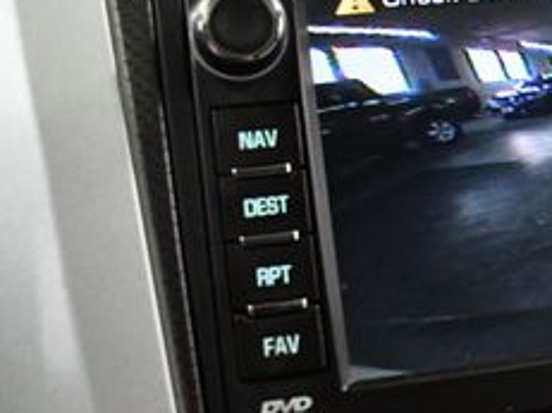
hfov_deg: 18.8
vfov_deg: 15.4
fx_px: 1530
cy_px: 131
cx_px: 746
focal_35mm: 96
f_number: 3.5
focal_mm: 18
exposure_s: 1/100
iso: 3200
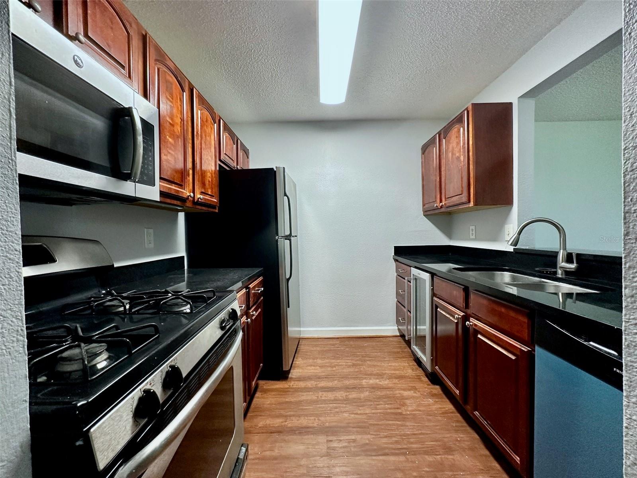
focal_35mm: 14
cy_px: 239
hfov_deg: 102.1
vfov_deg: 85.7
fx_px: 258
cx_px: 318
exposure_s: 1/60
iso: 200
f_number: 2.2
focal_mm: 2.22
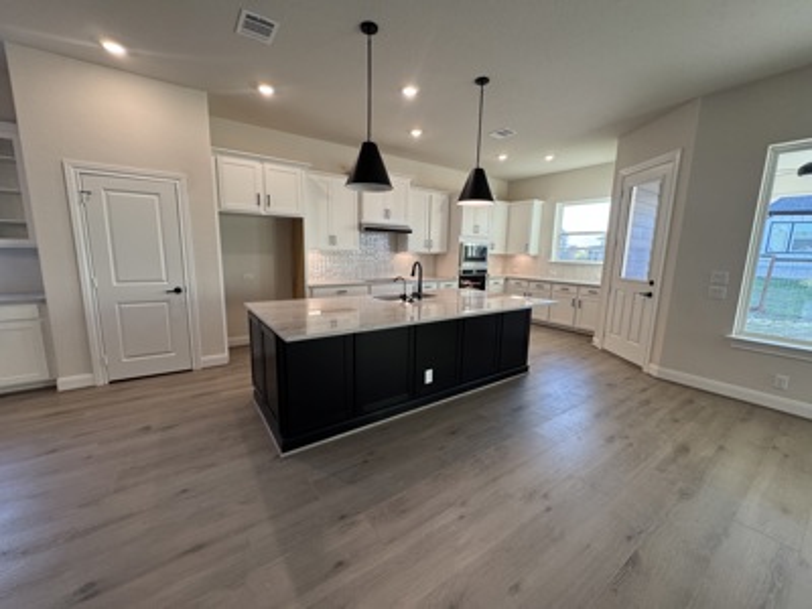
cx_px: 406
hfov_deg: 102.1
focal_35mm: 14
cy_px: 304
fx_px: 328
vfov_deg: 85.7
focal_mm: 2.22
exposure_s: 1/120
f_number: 2.2
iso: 160
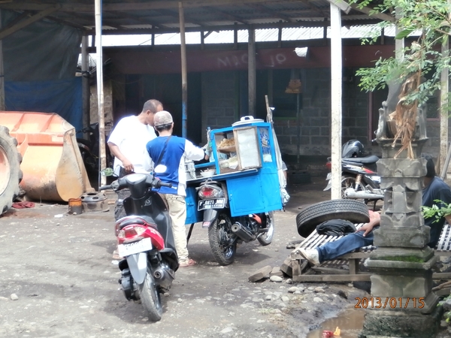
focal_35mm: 86
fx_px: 1120
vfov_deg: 17.2
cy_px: 169
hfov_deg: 22.8
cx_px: 226
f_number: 5
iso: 100
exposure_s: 1/100
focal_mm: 15.16
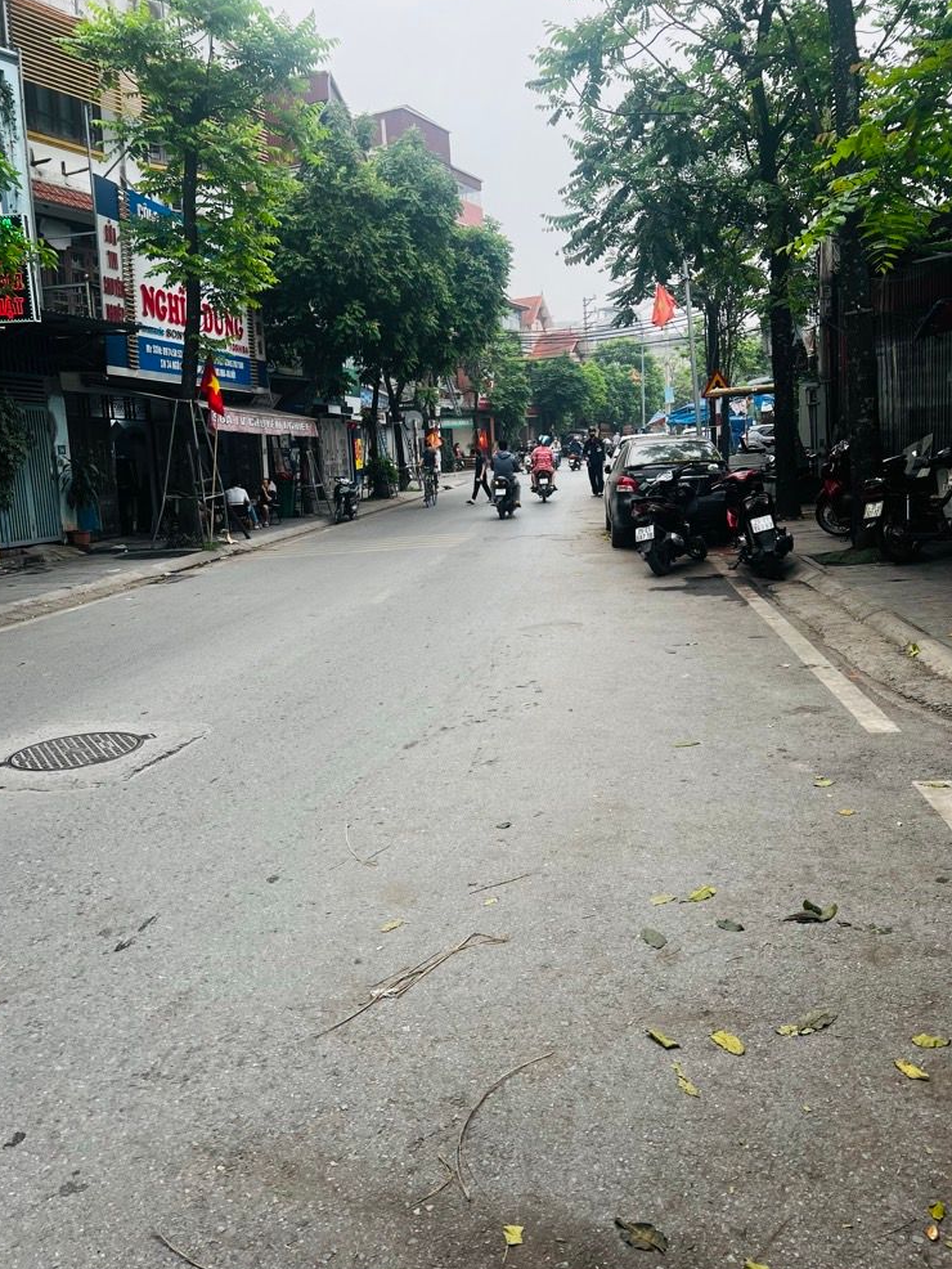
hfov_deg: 51.4
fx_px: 990
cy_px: 624
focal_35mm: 27
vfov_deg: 65.3
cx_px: 480
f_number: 1.5
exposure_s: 1/473
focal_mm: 5.7
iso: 50
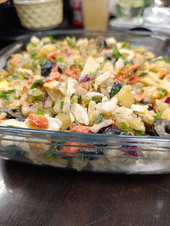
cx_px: 85
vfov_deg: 73.8
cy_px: 113
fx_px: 150
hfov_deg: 59.0
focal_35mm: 23
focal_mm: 6.14
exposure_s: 1/100
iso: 1000
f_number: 1.6
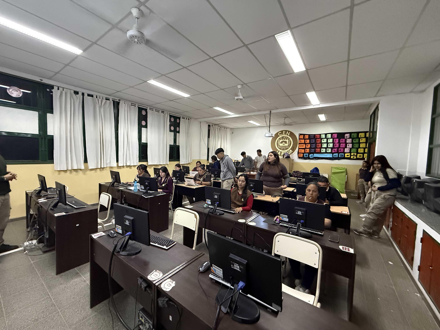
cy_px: 165
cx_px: 220
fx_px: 178
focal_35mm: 14
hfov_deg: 102.1
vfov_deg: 85.7
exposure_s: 1/60
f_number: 2.2
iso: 1000
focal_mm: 2.22
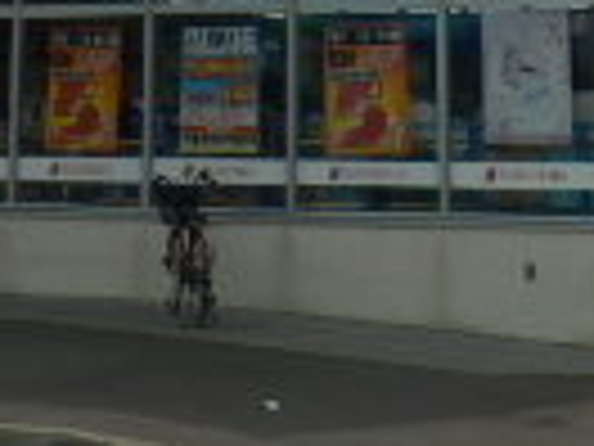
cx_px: 212
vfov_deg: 9.5
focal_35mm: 145
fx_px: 2488
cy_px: -451
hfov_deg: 13.6
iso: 80
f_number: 8.8
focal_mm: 5.3
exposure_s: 1/250
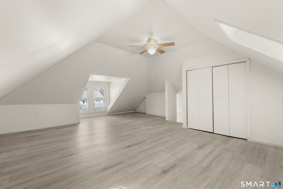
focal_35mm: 16
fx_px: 126
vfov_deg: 73.7
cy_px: 94
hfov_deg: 96.7
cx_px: 142
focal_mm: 16
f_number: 9
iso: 250
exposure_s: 1/1.67
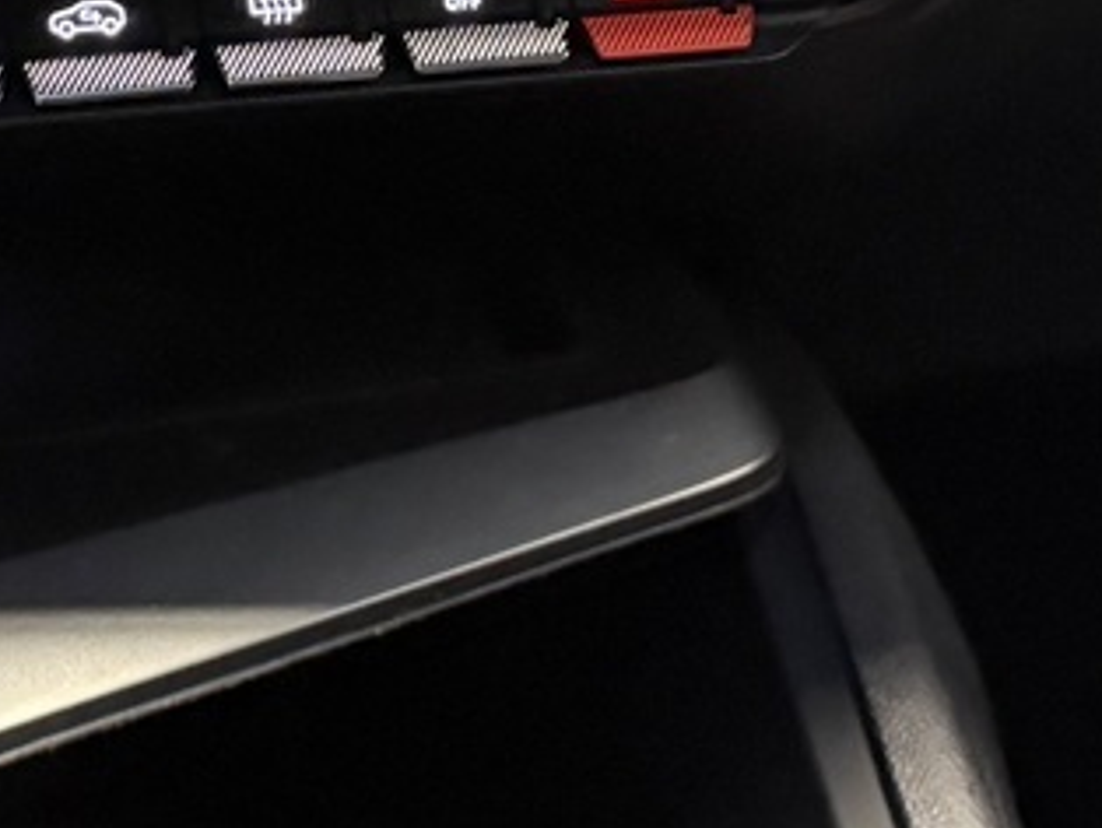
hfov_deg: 17.7
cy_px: -81
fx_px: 3505
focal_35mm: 110
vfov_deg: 13.2
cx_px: 225
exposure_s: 1/43
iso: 800
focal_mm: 6.76
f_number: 1.78
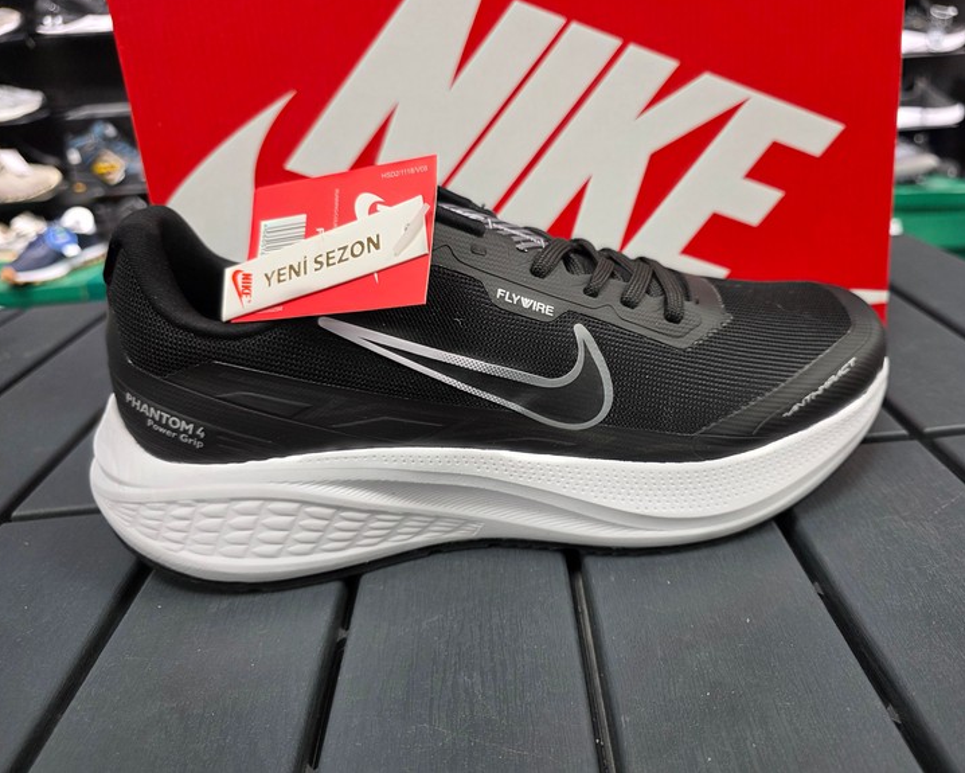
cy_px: 372
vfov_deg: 56.8
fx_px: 714
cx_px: 528
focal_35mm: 25
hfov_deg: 67.9
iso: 200
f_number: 1.7
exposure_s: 1/100
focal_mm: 6.3
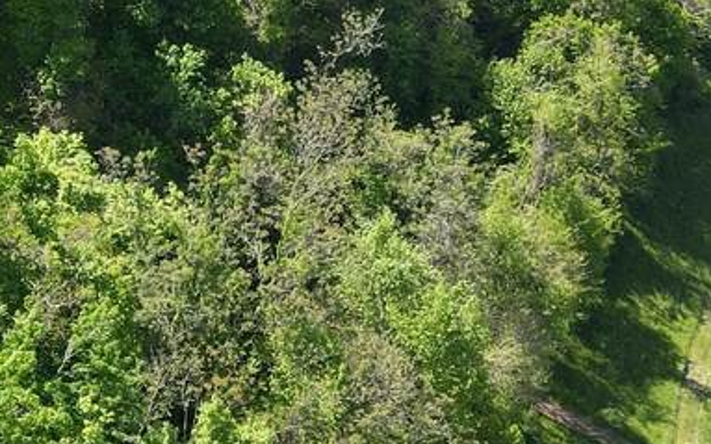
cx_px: -74
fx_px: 1646
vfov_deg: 15.1
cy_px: -2
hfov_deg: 22.9
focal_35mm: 85
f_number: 2.8
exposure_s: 1/200
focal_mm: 4.5
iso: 100
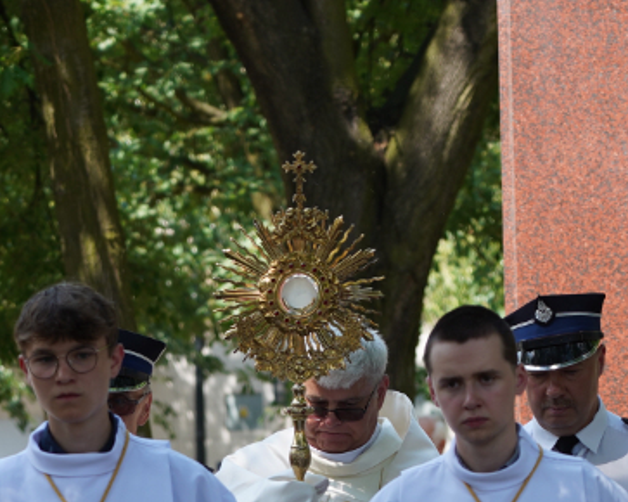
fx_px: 6557
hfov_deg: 5.5
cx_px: 215
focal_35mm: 353
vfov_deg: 4.4
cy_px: 728
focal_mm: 105
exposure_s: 1/160
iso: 100
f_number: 5
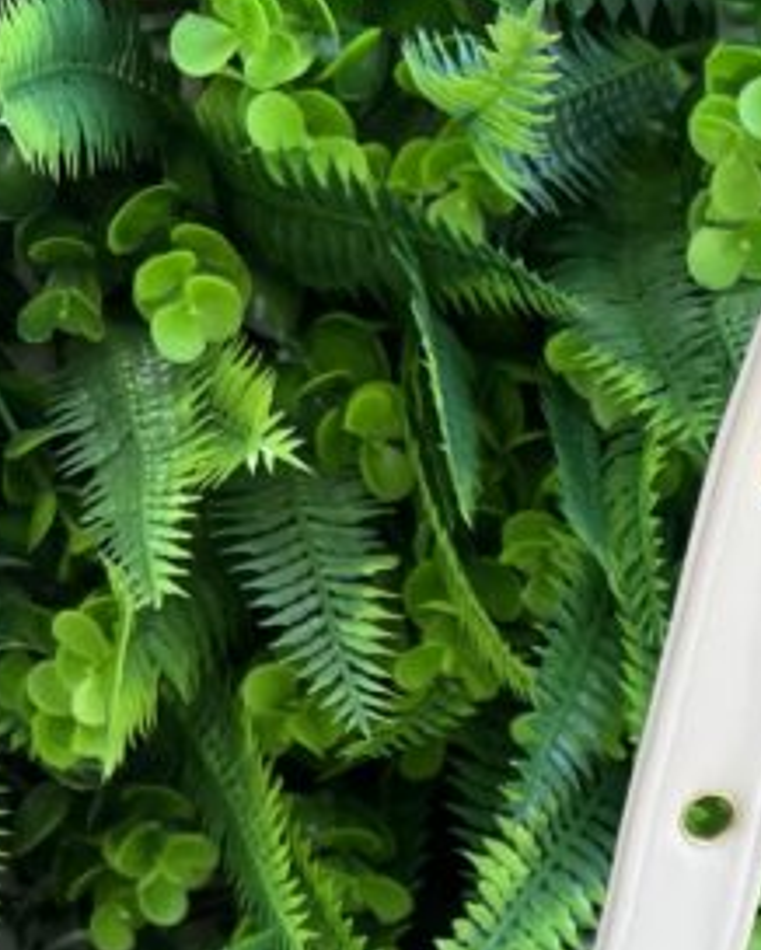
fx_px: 2447
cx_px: 1110
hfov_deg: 16.3
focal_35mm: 87
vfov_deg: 20.3
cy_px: 1189
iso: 40
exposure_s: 1/120
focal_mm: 5.7
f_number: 1.5
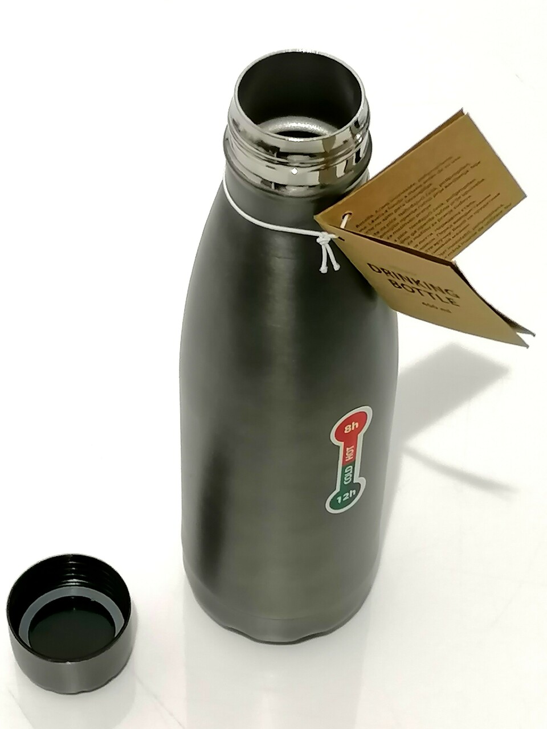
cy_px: 364
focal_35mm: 92
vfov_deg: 21.3
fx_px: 1938
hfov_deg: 16.1
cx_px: 274
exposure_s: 1/50
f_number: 1.8
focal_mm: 4.75
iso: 160
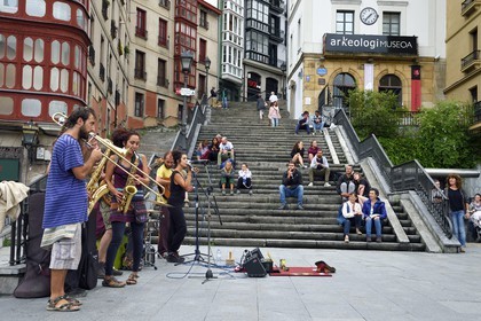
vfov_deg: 30.5
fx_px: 588
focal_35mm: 44
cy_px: 160
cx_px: 240
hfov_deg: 44.5
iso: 400
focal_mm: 44
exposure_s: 1/200
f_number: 13
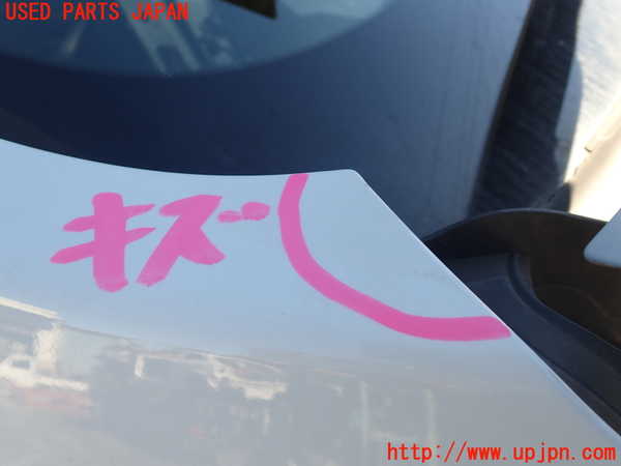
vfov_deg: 46.8
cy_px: 233
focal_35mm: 30
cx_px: 310
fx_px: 538
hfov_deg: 60.0
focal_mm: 5.4
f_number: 3.2
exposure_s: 1/250
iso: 100
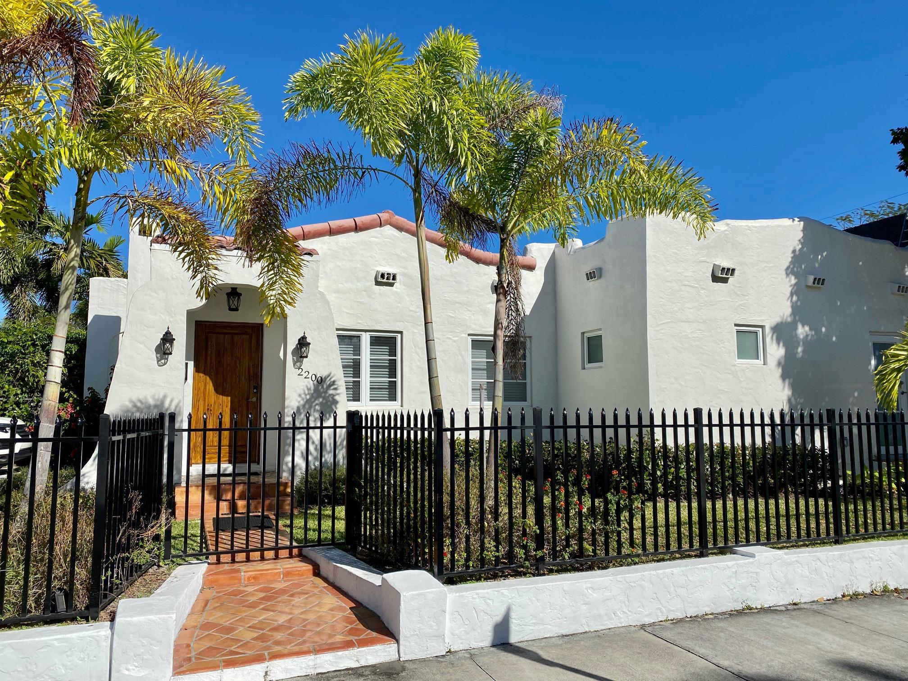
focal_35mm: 26
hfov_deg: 67.3
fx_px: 682
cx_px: 454
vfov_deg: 53.1
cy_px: 340
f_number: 1.8
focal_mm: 4.25
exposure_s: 1/6098
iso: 32
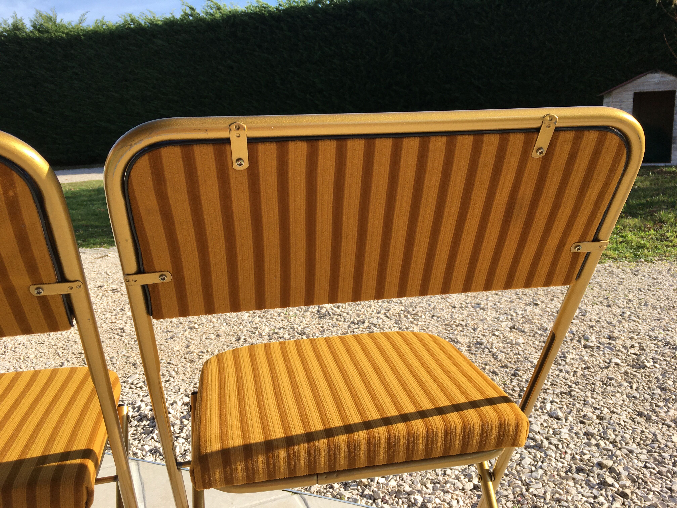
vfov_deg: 48.2
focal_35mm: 29
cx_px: 338
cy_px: 254
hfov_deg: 61.7
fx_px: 567
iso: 25
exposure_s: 1/827
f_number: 2.2
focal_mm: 4.15
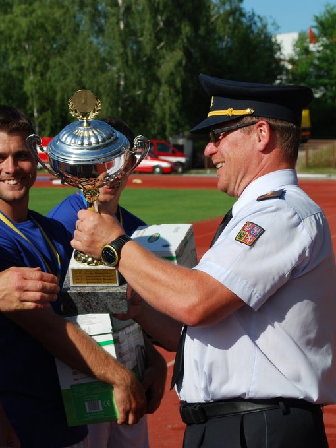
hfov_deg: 12.4
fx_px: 1548
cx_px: 92
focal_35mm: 120
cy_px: 224
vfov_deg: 16.4
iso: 100
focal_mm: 55
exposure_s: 1/250
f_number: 8
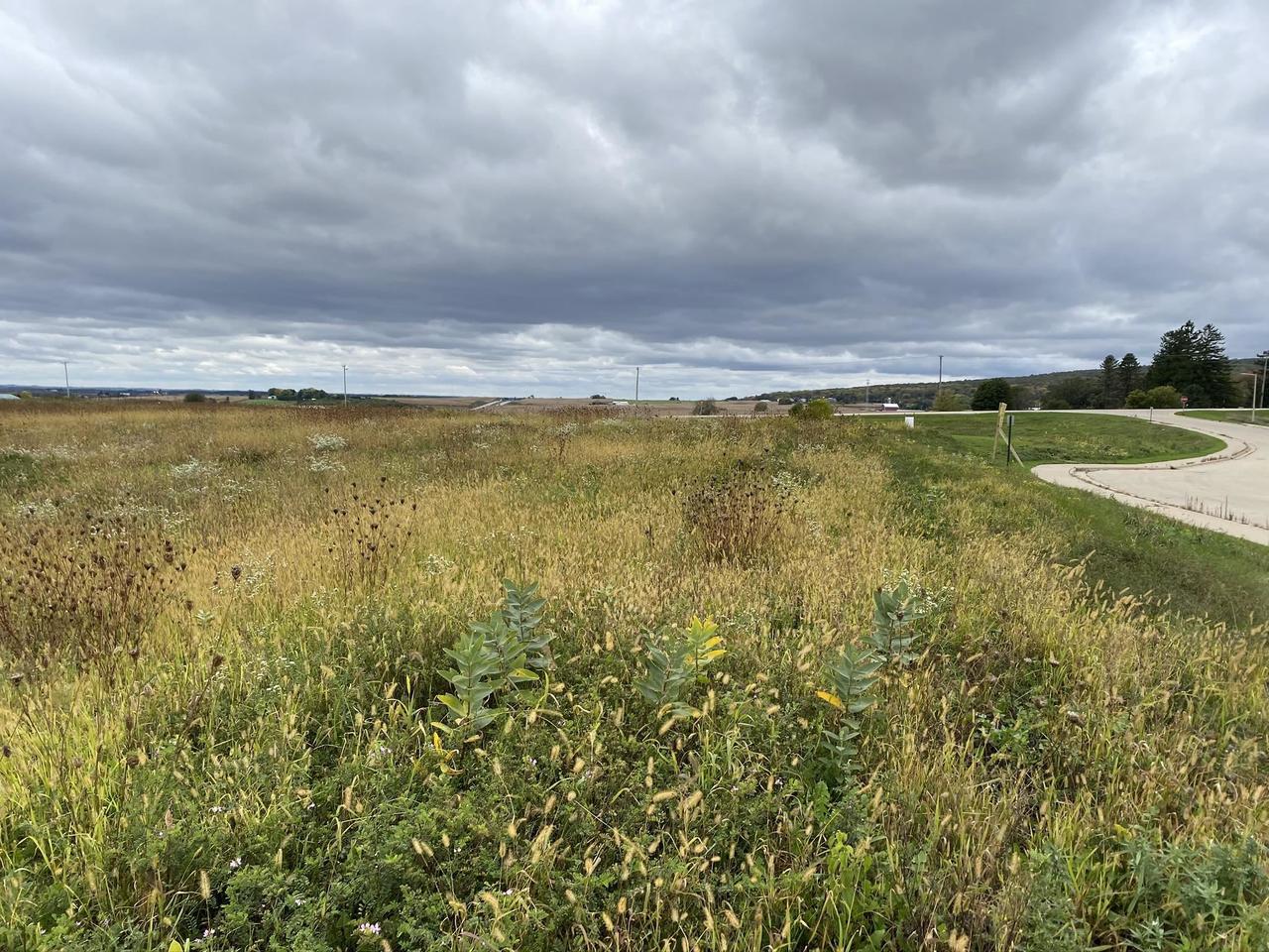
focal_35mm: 26
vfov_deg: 53.1
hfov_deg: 67.3
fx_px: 953
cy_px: 476
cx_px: 634
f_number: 1.8
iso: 32
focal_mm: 4.25
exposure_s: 1/1346
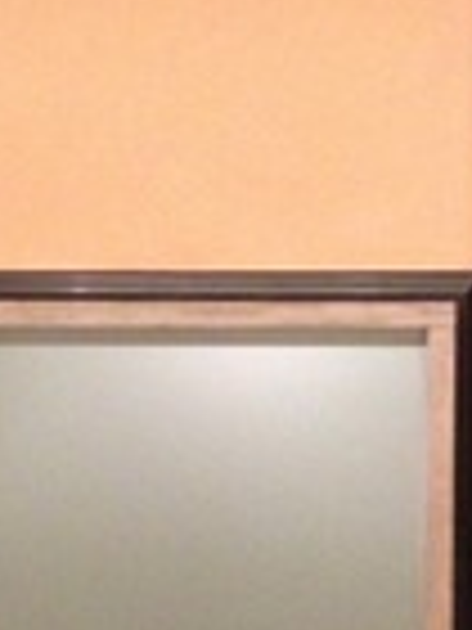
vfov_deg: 16.2
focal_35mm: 120
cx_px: 193
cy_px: 540
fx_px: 2182
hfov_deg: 12.3
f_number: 2.4
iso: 640
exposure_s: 1/15
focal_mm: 4.28
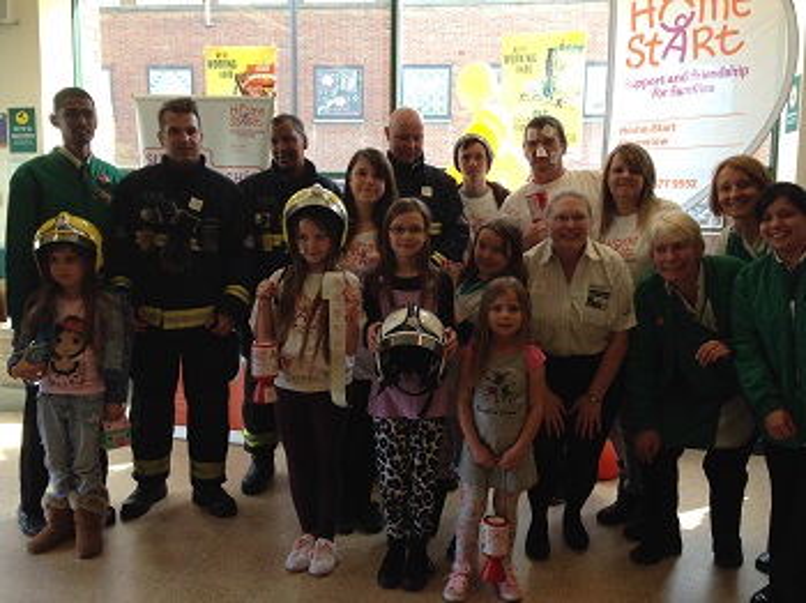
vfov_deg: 42.9
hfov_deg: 55.4
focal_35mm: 33
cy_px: 302
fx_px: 768
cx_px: 403
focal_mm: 4.12
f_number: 2.4
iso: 80
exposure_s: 1/120
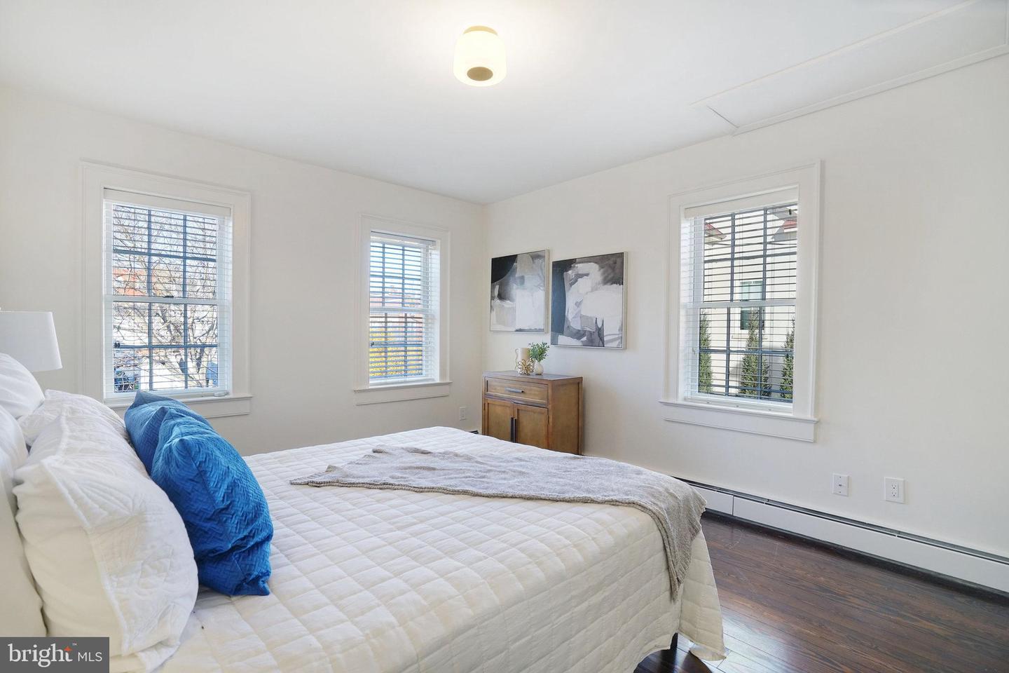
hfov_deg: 96.7
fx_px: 448
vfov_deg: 73.7
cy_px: 336
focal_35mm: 16
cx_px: 504
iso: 1250
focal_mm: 16
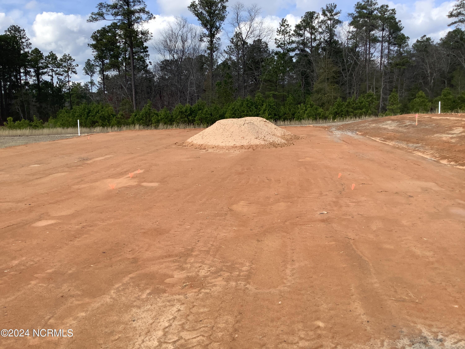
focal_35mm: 31
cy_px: 174
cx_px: 232
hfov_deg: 58.4
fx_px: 416
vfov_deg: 45.4
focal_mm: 3.3
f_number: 2.4
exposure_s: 1/840
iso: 25
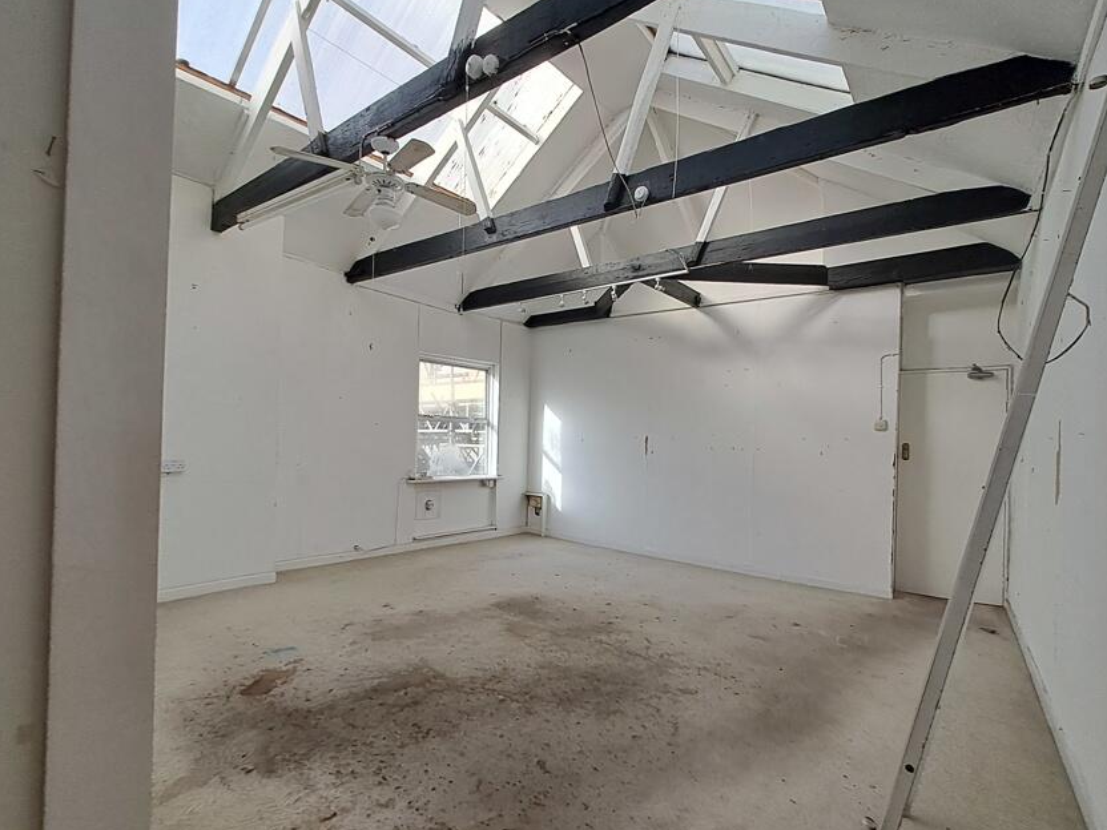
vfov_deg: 78.1
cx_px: 563
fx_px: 512
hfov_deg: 94.5
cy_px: 432
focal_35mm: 16
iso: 40
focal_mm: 1.42
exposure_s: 1/558
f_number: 2.2
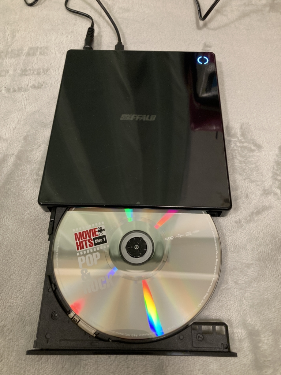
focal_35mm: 28
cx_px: 140
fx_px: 303
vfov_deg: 63.4
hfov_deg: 49.7
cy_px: 188
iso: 320
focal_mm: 3.99
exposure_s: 1/40
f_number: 1.8
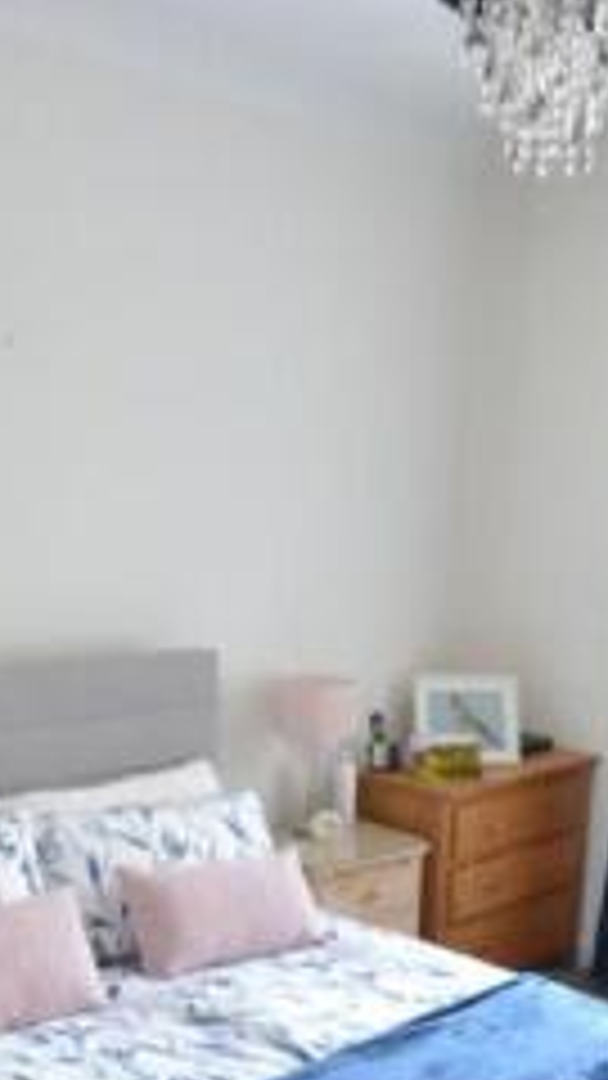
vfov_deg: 43.2
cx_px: 410
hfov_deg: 27.5
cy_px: 979
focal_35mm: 43
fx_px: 1232
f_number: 8
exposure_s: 1/5
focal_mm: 10
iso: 400
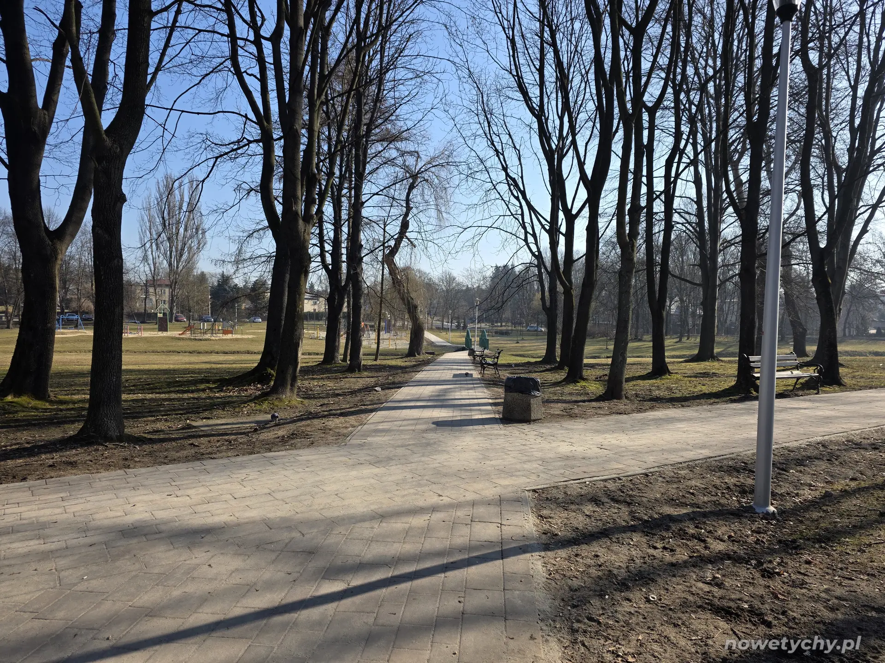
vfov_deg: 58.9
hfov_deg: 73.9
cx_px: 442
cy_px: 332
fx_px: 588
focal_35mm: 23
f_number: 1.7
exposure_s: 1/3059
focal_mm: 6.3
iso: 80
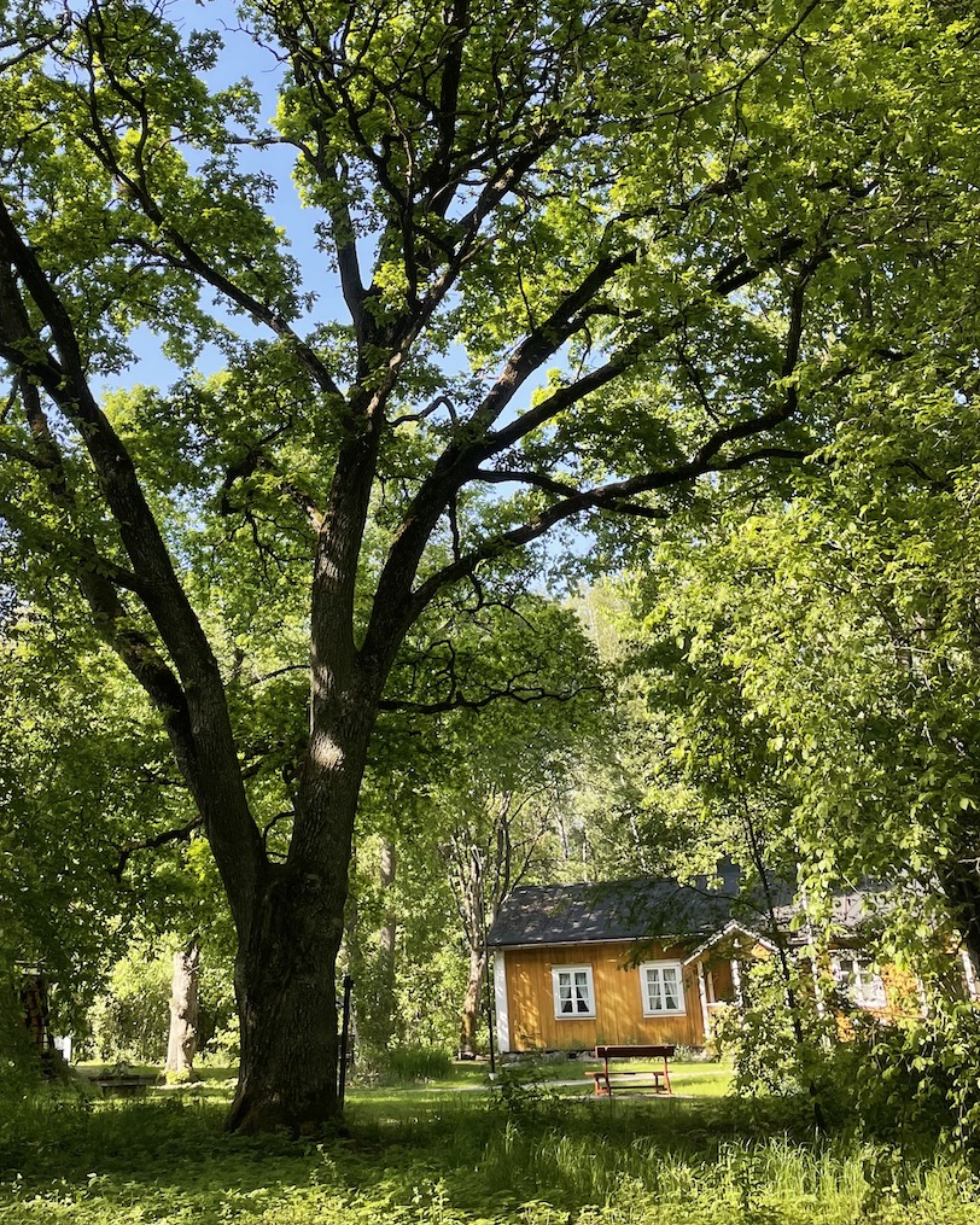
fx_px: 1450
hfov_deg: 37.1
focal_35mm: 40
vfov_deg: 44.5
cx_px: 371
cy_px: 336
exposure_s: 1/435
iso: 32
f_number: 1.6
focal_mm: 4.2
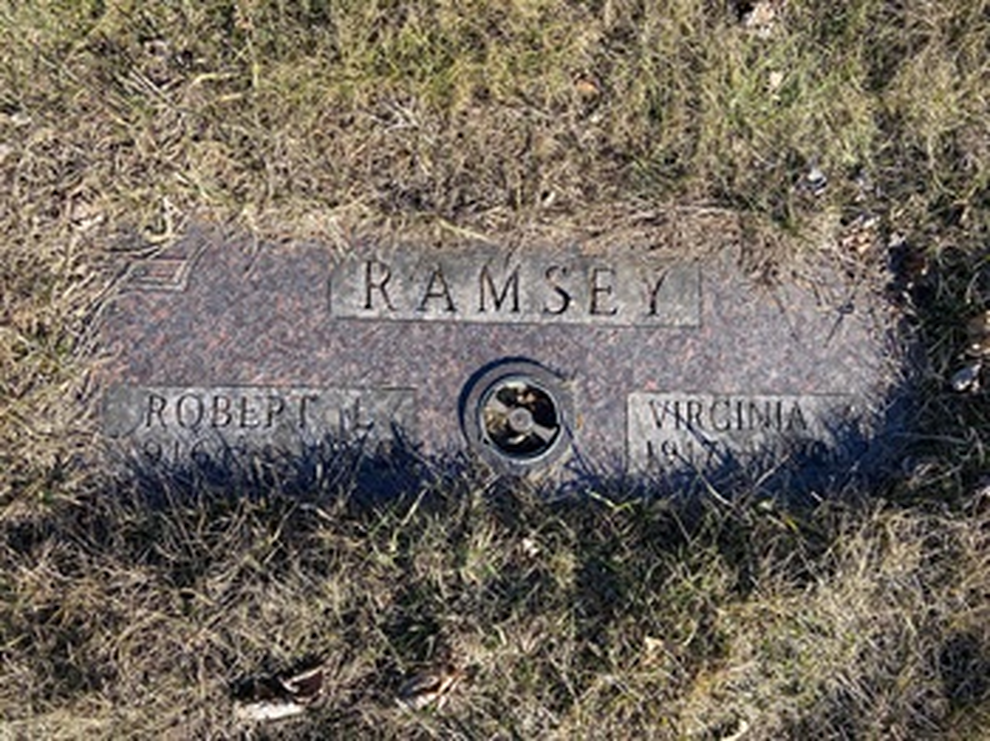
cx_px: 495
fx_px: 743
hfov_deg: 67.3
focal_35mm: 26
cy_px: 370
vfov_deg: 53.0
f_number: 1.8
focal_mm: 4.25
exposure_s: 1/1043
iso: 32
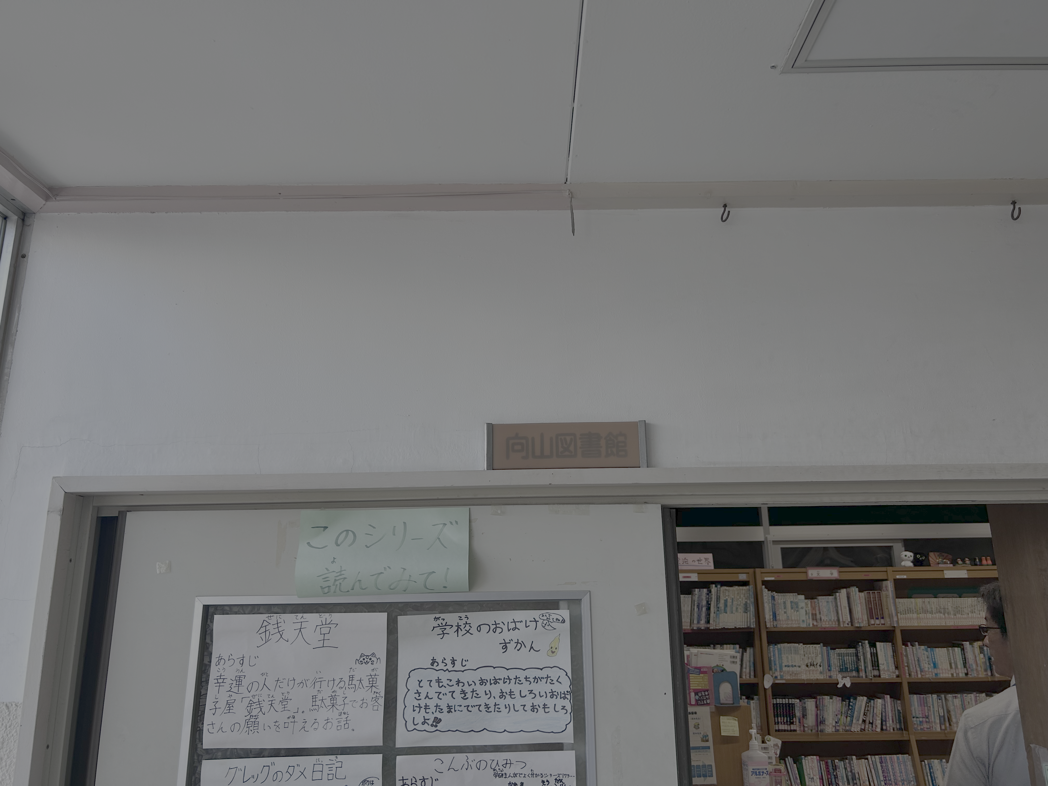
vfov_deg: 53.1
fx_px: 787
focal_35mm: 26
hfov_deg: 67.3
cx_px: 524
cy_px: 393
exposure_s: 1/232
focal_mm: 5.7
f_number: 1.5
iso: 40
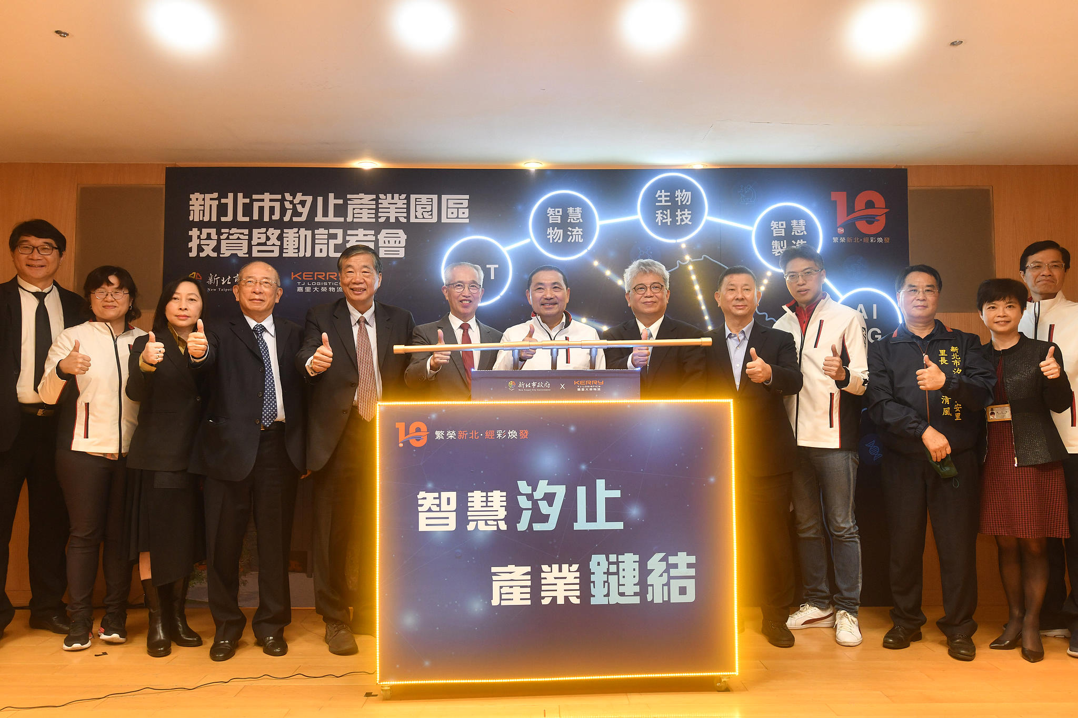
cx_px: 539
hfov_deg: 67.4
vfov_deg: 47.9
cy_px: 359
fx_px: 808
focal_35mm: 27
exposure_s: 1/80
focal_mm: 27
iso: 1250
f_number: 5.6
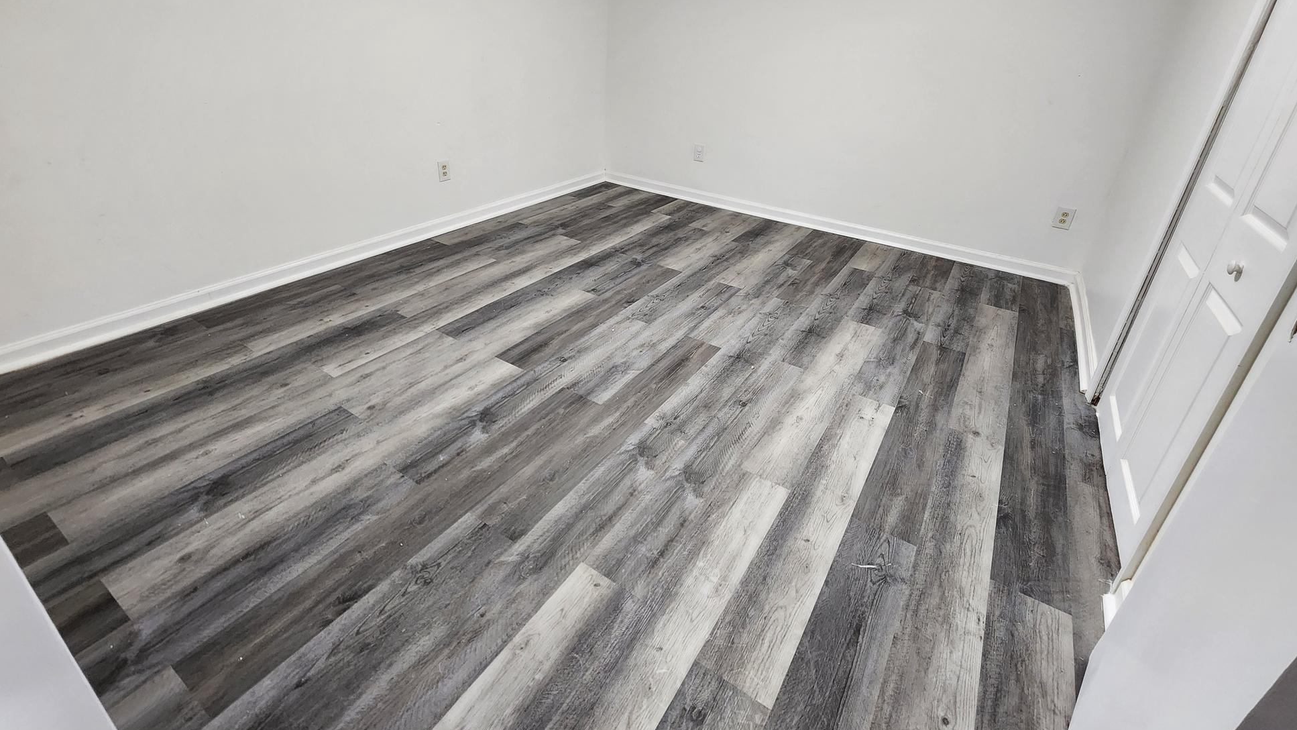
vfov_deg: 69.5
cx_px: 665
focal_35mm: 15
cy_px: 276
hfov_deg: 103.0
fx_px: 516
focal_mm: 2.2
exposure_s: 1/60
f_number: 2.2
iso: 250
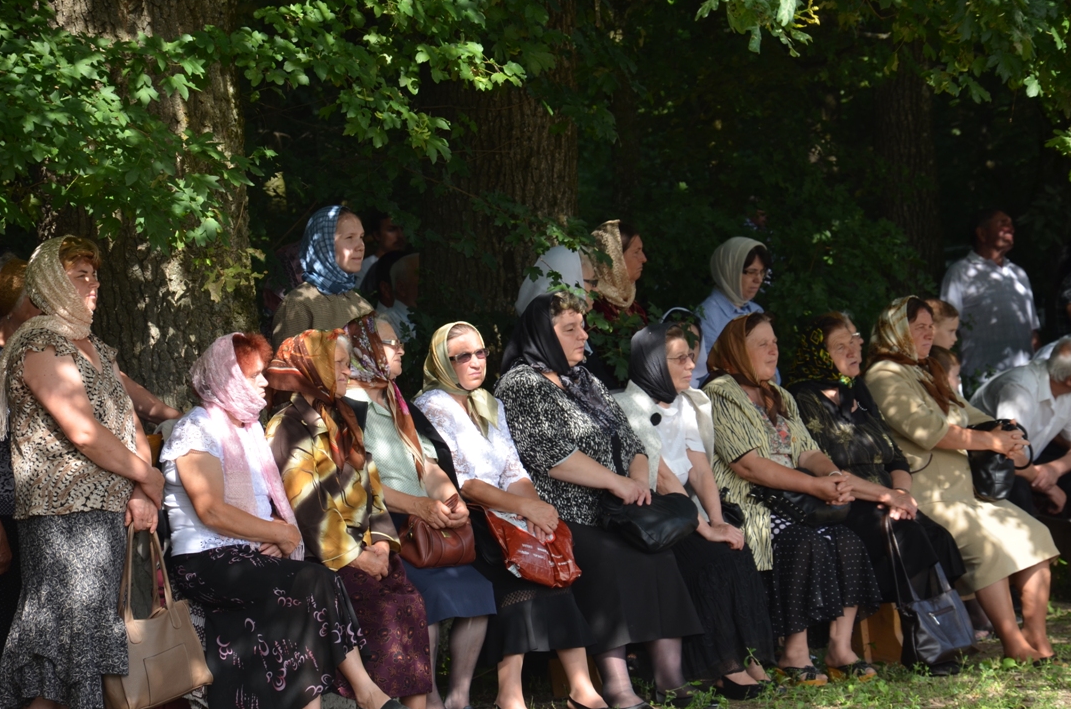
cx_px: 538
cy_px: 377
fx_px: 5062
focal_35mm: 171
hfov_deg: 12.1
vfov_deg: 8.0
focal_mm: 105
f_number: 5.6
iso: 180
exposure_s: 1/200
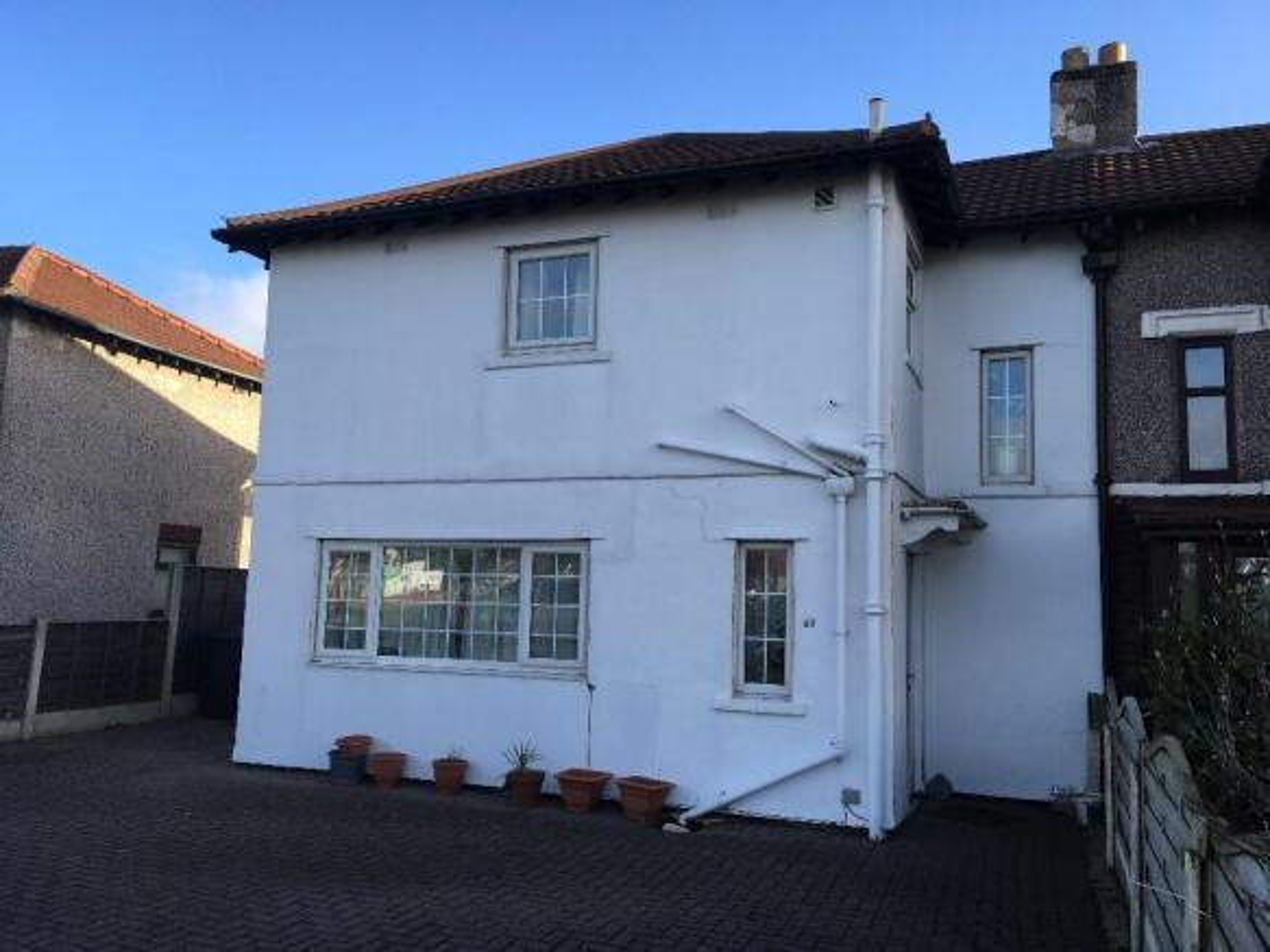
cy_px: 476
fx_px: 1064
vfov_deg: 48.2
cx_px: 635
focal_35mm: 29
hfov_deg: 61.7
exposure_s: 1/523
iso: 25
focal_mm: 4.15
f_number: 2.2
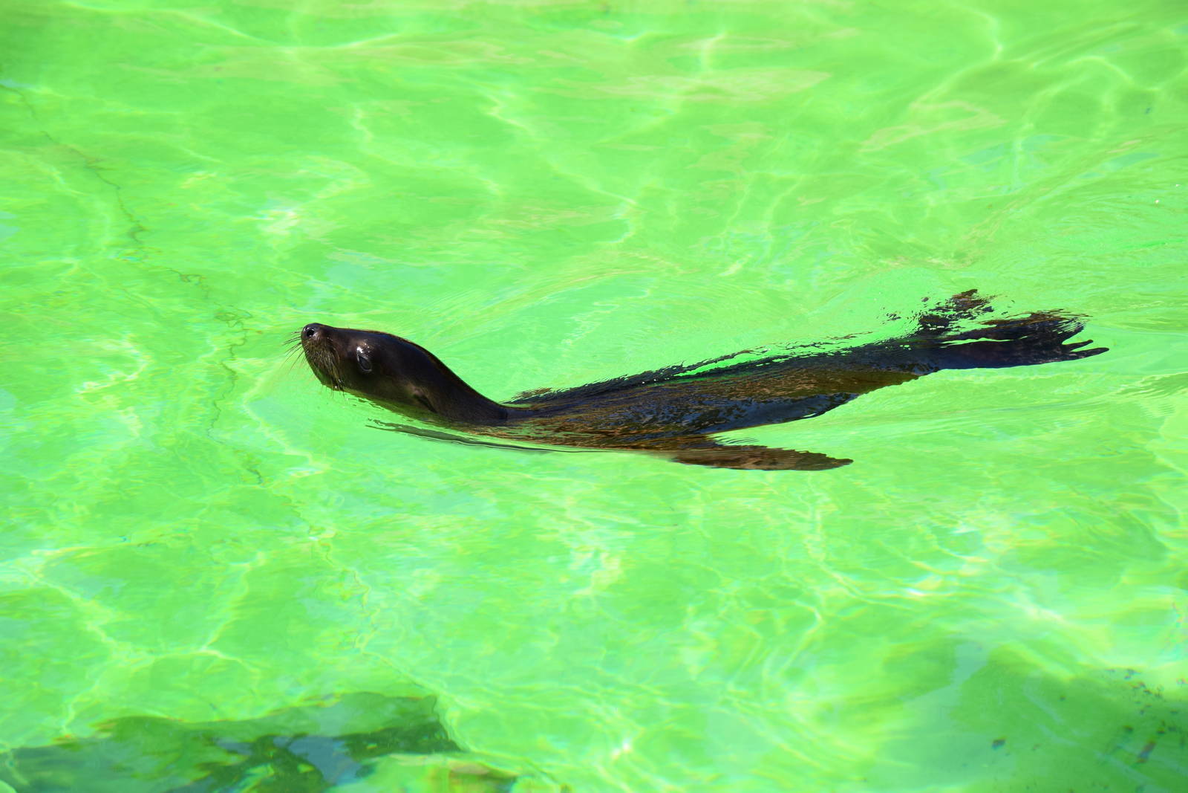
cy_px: 396
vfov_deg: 8.2
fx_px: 5544
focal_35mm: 168
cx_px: 594
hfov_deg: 12.2
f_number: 6.3
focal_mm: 112
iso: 400
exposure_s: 1/1600
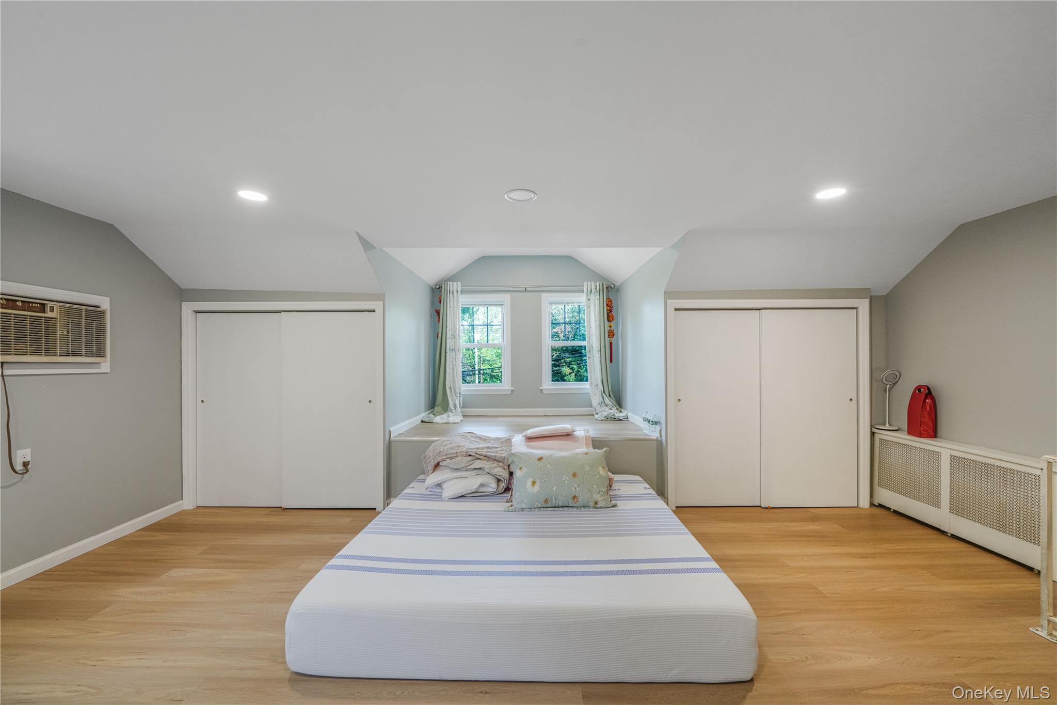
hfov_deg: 104.3
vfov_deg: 81.2
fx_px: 411
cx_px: 528
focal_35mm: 14
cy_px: 352
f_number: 10
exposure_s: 1/125
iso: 1600
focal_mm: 14
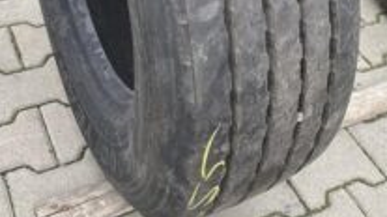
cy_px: -74
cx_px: 236
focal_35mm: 59
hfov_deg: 35.3
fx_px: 605
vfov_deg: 18.7
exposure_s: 1/121
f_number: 1.8
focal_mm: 4.25
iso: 100
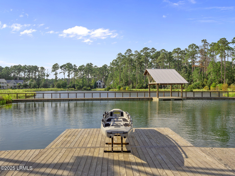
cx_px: 118
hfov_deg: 51.4
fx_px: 244
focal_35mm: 36
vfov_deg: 39.7
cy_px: 88
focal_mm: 18
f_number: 6.3
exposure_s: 1/400
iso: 100
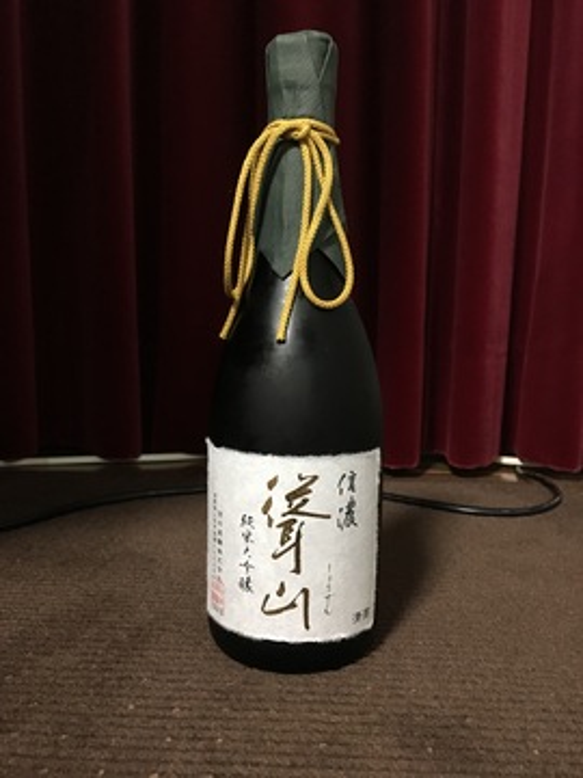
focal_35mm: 29
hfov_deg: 48.2
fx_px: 651
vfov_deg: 61.7
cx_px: 292
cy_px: 389
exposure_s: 1/15
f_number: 2.2
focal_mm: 4.15
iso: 250
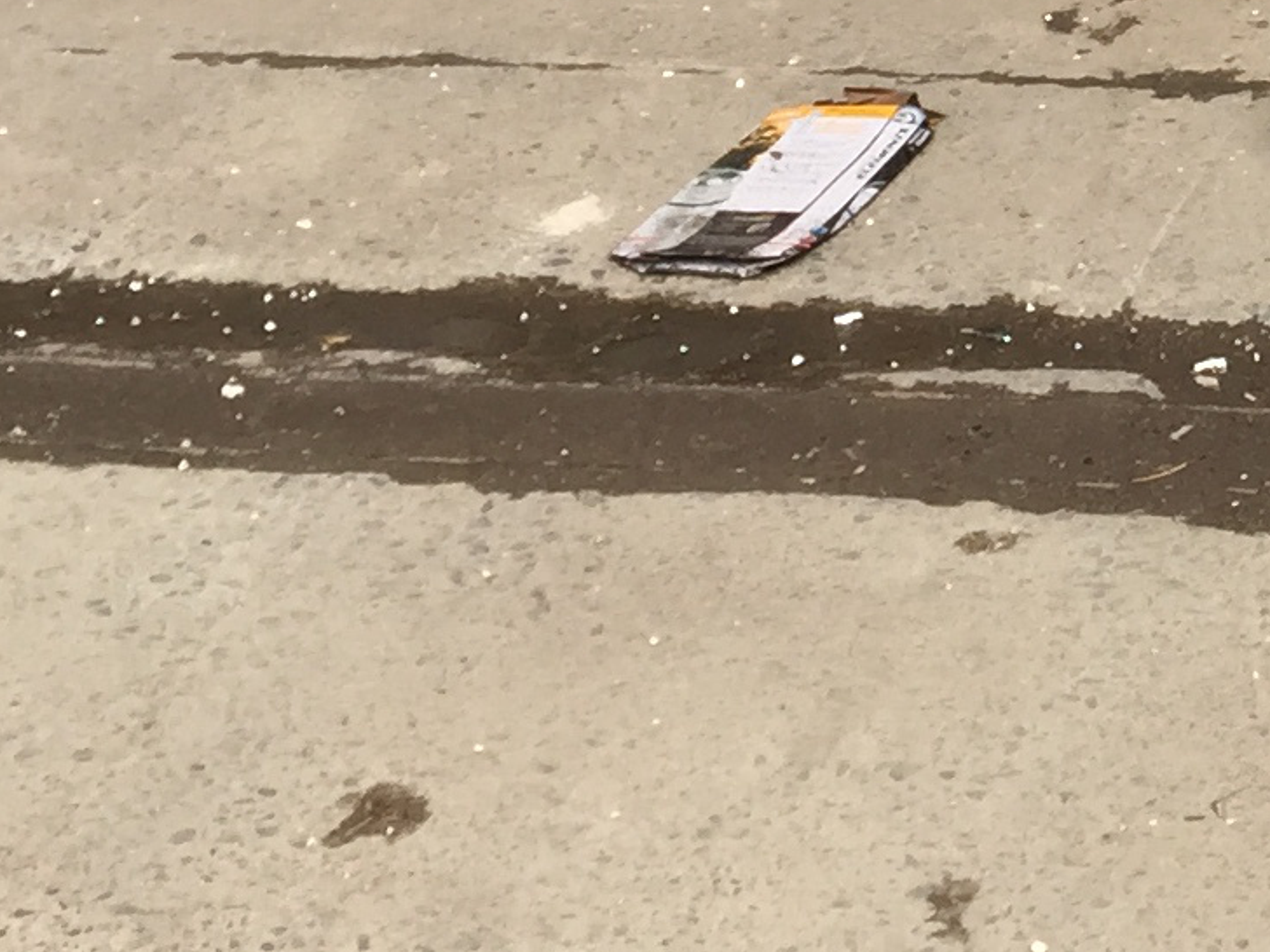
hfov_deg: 13.9
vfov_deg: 10.3
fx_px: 4769
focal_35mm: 130
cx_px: 2090
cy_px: -1072
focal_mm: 4.15
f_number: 2.2
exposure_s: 1/439
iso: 32
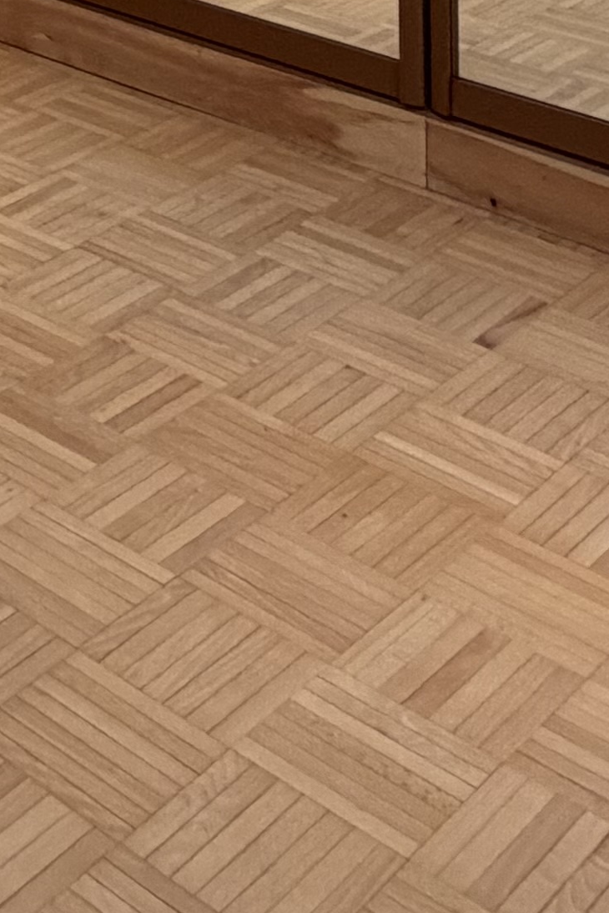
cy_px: -647
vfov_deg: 20.4
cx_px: -396
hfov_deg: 15.9
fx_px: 1927
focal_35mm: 76
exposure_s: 1/100
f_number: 2.2
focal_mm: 2.22
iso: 125
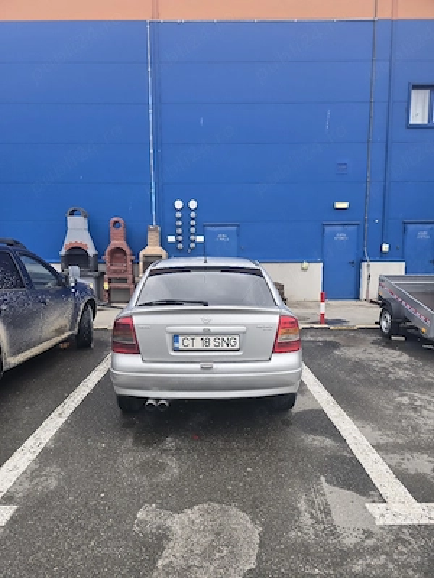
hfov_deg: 58.9
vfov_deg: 73.9
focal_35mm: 23
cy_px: 289
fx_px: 384
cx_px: 217
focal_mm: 6.3
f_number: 1.7
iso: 12
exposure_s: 1/135
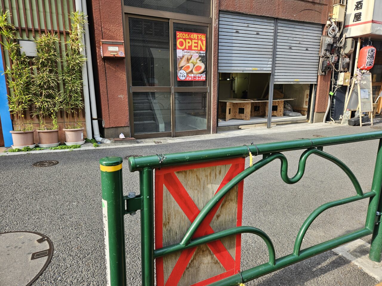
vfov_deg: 58.9
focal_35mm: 23
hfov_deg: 73.9
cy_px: 143
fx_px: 254
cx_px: 191
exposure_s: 1/196
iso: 25
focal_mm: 5.4
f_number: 1.8
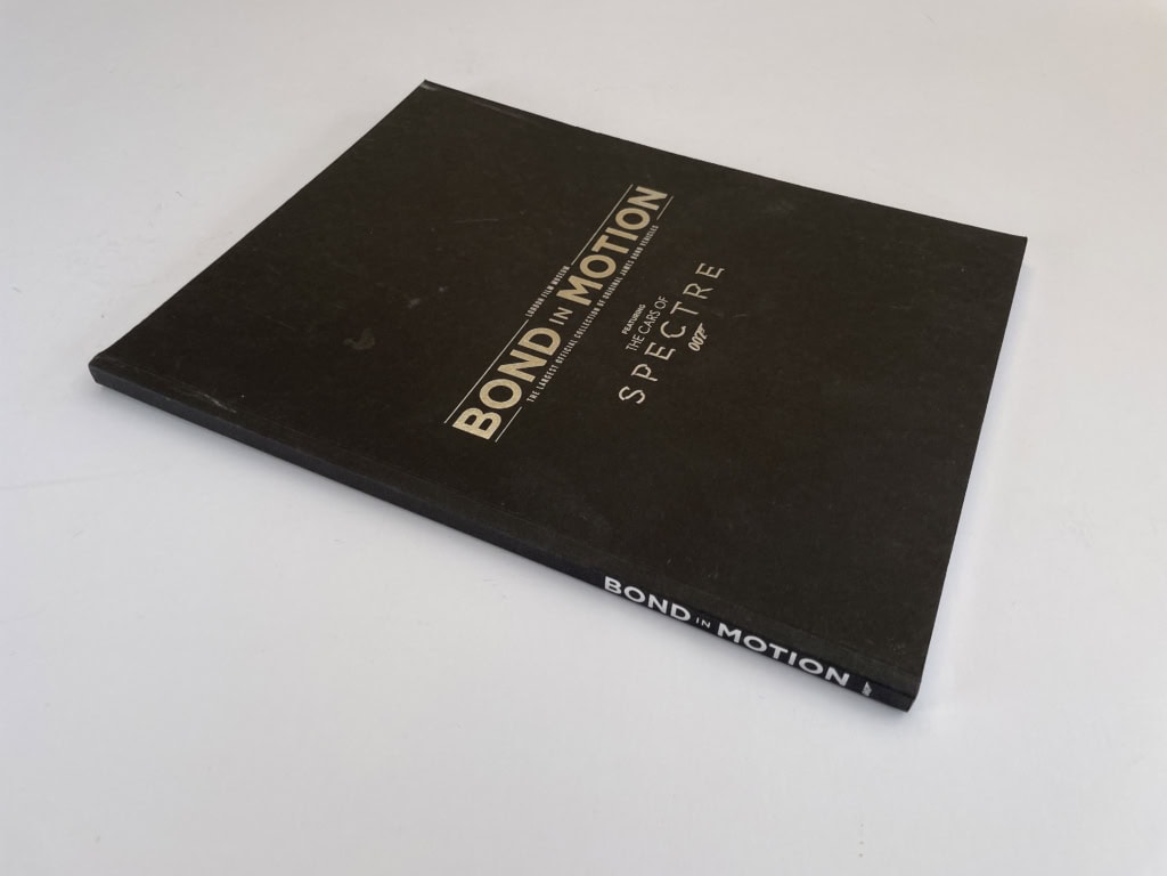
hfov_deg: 67.3
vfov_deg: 53.1
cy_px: 438
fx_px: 877
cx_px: 584
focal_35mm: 26
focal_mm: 4.2
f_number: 1.6
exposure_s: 1/319
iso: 32
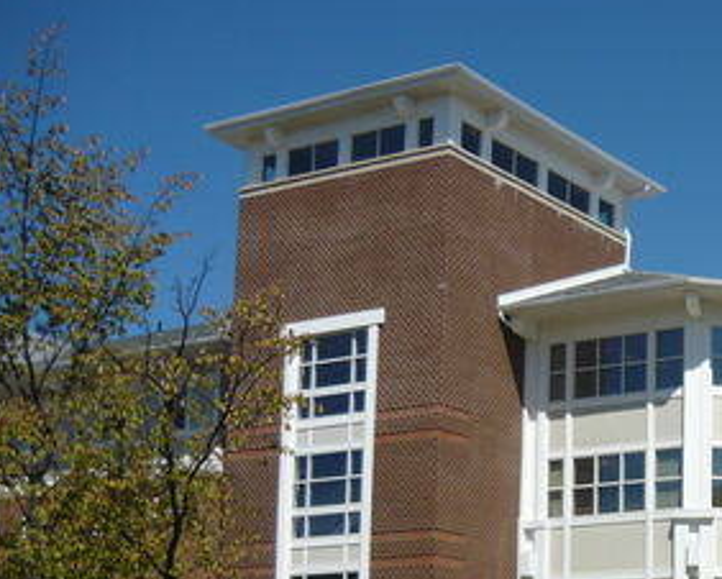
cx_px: 806
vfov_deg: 20.6
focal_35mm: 73
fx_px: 1561
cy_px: 520
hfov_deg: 24.2
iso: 100
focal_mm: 5.5
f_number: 8
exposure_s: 1/320
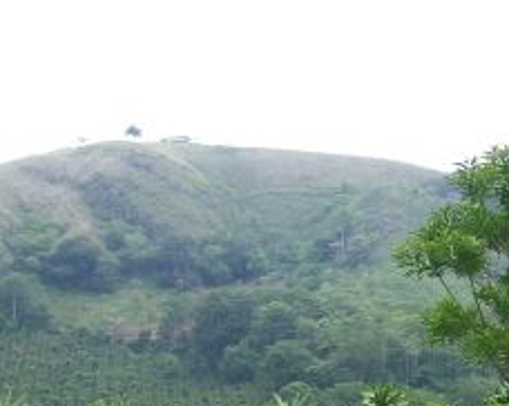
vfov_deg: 19.0
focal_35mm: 79
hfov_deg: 24.1
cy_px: 384
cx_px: 174
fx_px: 1189
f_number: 2.7
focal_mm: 6
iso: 80
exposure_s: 1/640
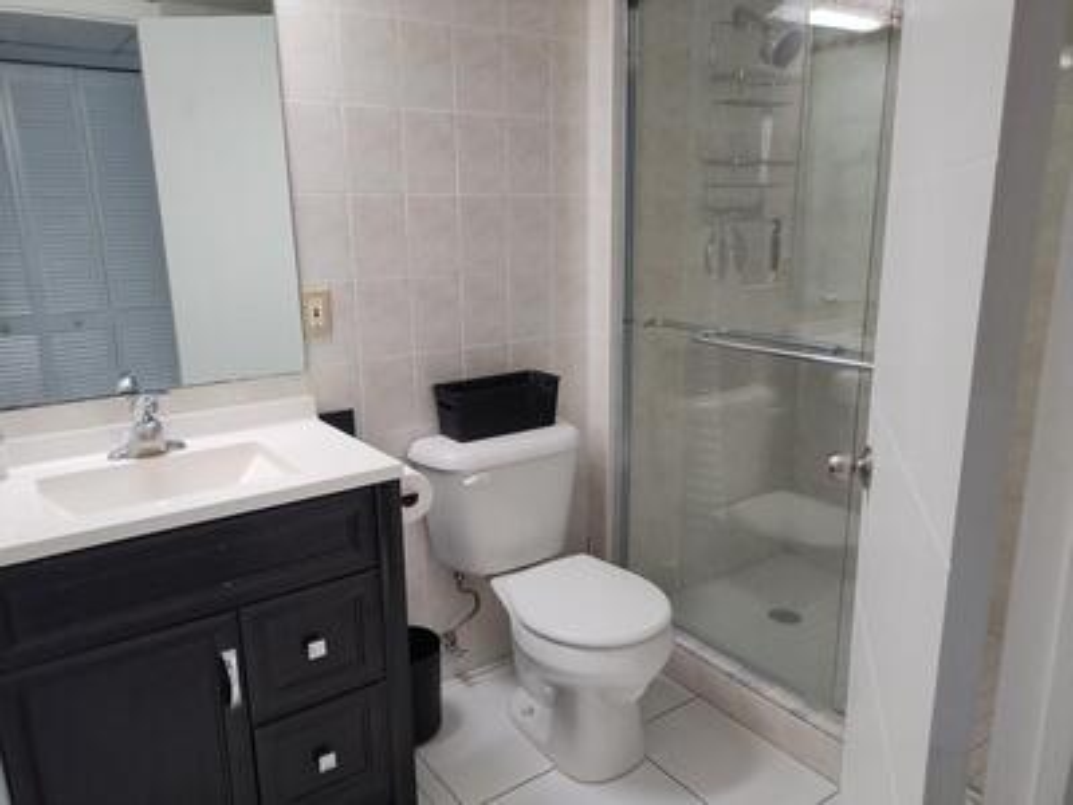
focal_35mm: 25
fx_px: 775
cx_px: 536
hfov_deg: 69.4
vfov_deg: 54.9
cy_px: 402
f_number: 1.7
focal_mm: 4.71
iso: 107
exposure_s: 1/60
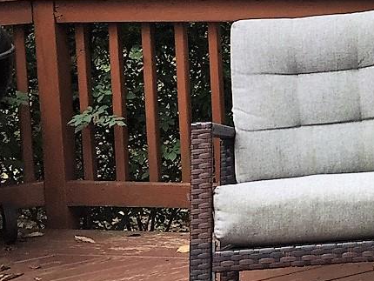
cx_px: 553
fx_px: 1189
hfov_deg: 16.4
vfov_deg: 13.3
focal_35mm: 110
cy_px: 10
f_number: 2.2
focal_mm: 4.15
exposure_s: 1/120
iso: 40
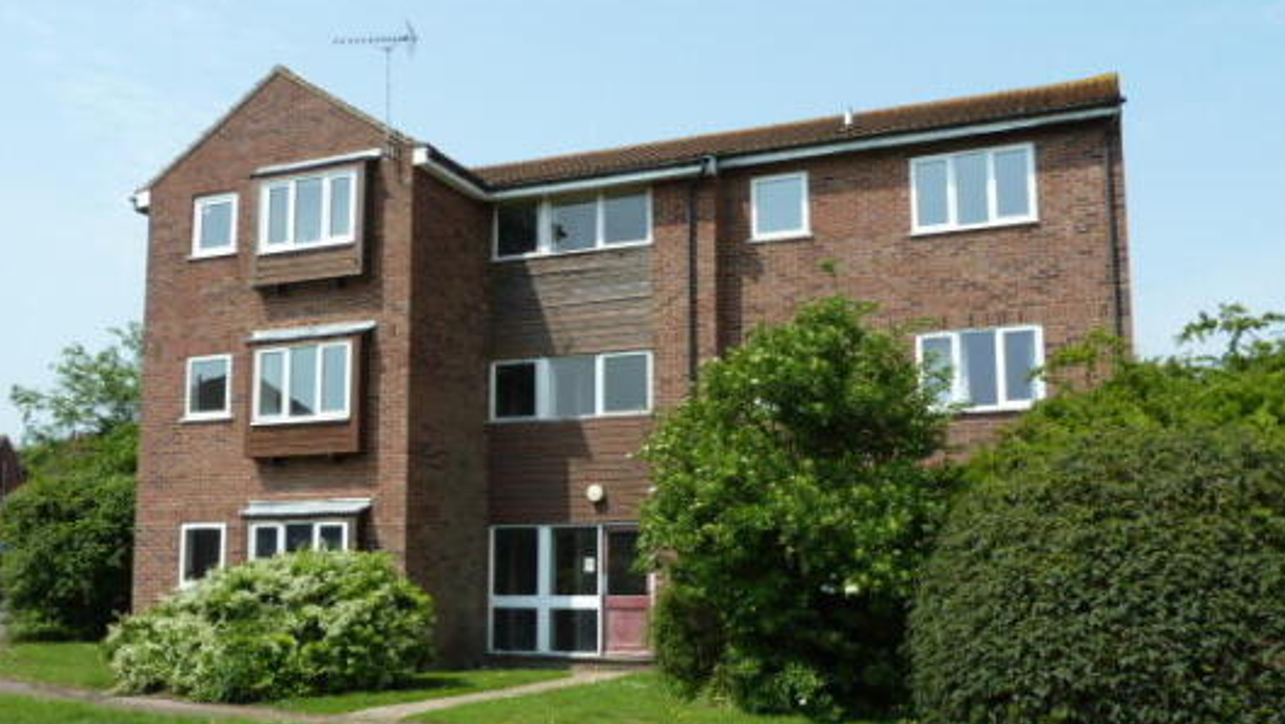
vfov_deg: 32.8
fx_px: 1227
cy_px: 439
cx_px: 608
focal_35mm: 36
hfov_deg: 55.2
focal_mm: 5
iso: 80
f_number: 4
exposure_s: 1/500
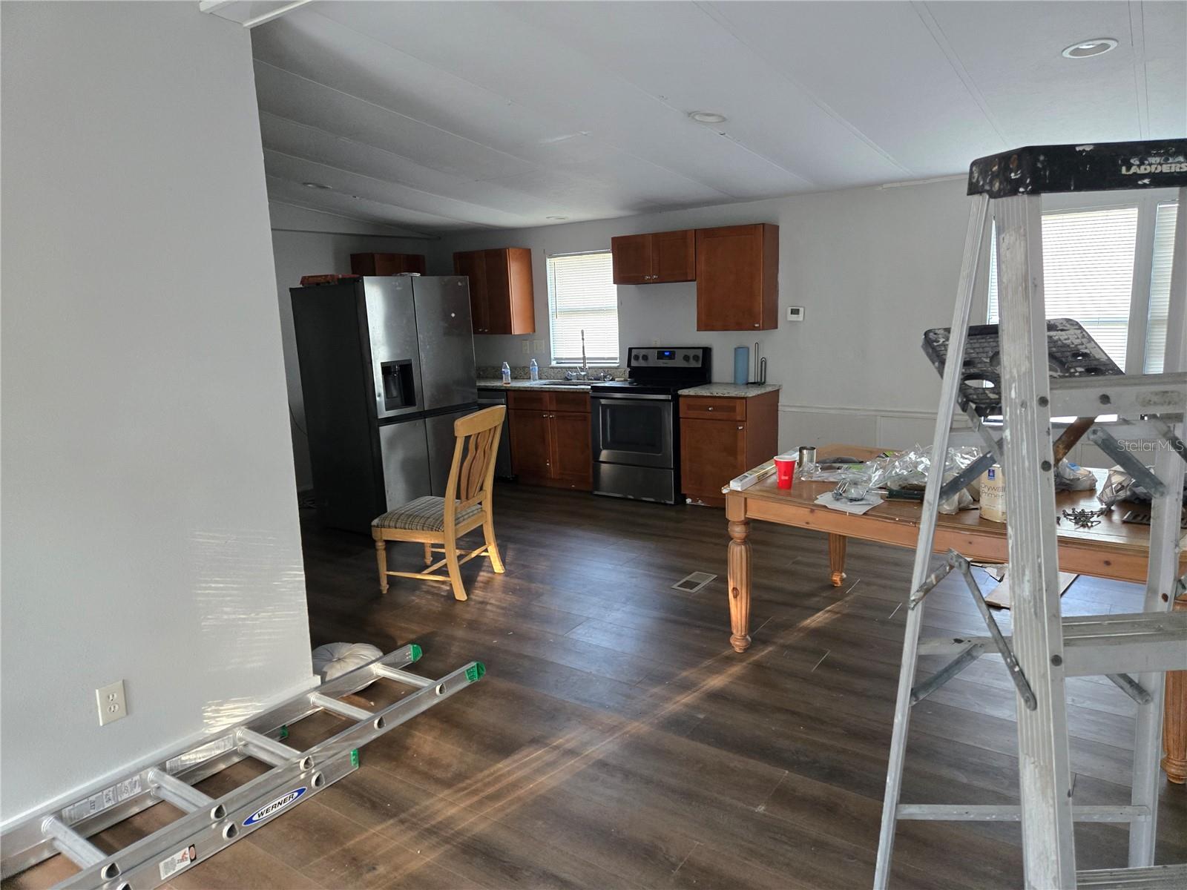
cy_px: 445
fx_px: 789
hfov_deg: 73.9
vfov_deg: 58.9
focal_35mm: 23
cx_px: 594
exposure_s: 1/60
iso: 640
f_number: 1.8
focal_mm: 5.4
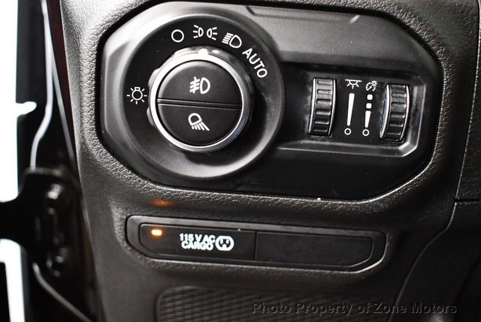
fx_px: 535
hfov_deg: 48.4
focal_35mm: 40
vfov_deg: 33.5
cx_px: 240
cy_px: 161
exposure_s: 1/60
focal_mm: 20
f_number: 3.5
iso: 5600
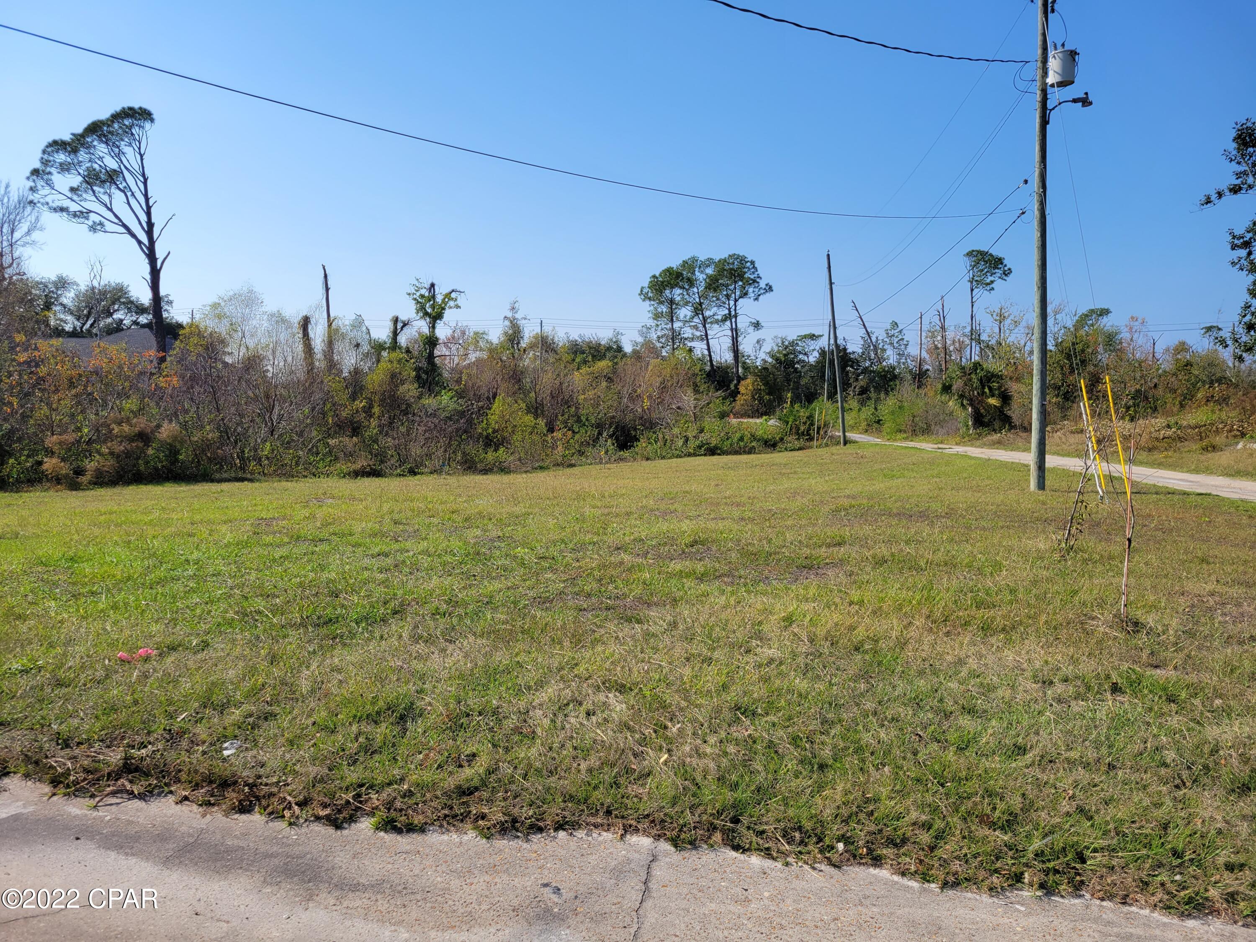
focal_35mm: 26
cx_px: 628
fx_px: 943
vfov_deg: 53.1
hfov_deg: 67.3
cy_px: 471
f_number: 1.8
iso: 40
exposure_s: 1/2782
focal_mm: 5.4
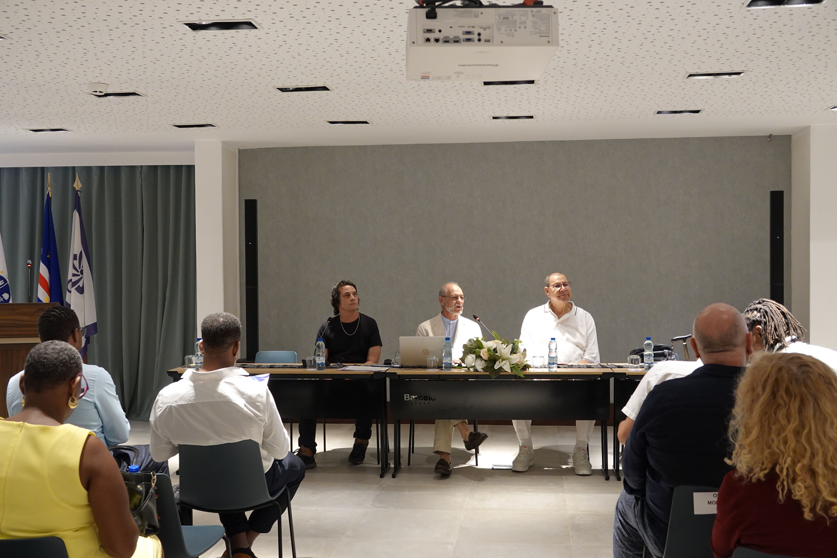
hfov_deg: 49.6
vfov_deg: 34.2
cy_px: 279
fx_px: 907
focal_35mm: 39
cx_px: 418
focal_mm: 14.16
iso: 640
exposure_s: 1/40
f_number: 3.2
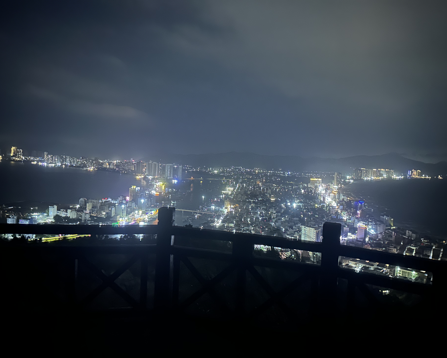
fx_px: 344
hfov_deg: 66.0
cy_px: 181
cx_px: 239
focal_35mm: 26
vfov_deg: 54.9
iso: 3200
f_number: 1.78
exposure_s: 1/9
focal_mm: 6.86
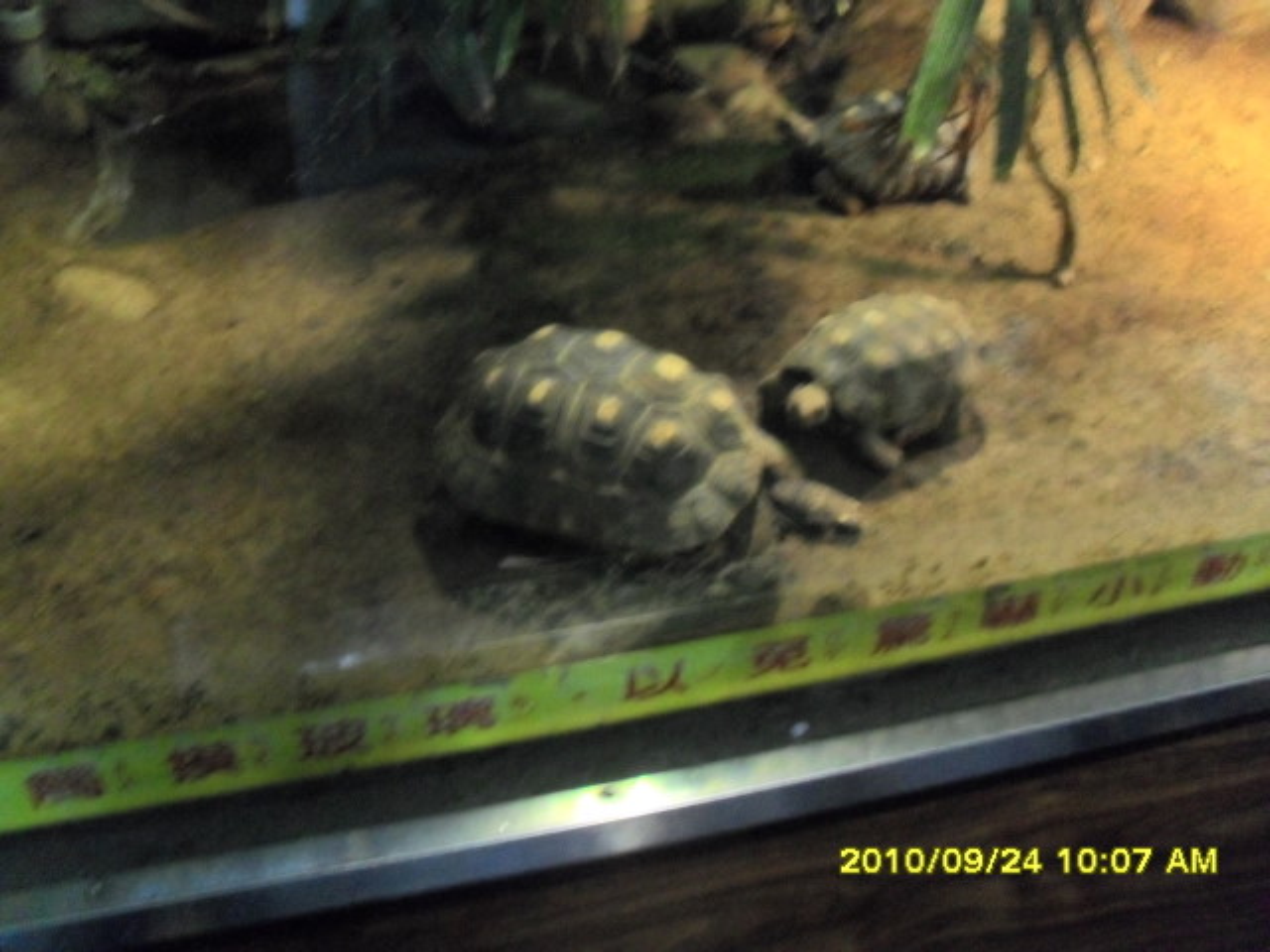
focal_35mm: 35
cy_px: 476
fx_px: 1284
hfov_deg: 52.6
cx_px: 635
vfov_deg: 40.7
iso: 640
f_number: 2.8
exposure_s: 1/15
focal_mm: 6.2
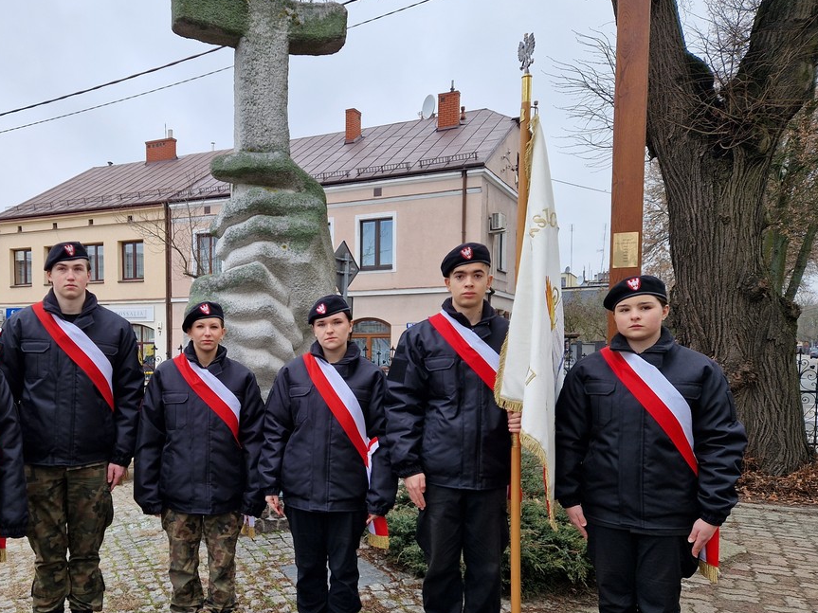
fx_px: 756
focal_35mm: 32
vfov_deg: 43.9
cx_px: 270
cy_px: 369
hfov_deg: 55.6
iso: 50
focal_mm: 5.4
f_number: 1.8
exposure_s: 1/302
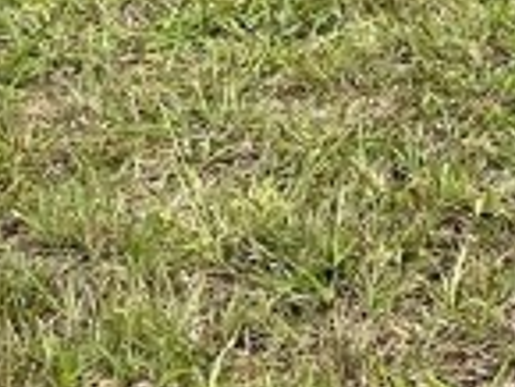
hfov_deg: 10.7
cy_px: -884
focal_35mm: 184
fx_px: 2740
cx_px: 483
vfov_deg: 7.0
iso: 32
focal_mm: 4.2
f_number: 1.6
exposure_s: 1/1642
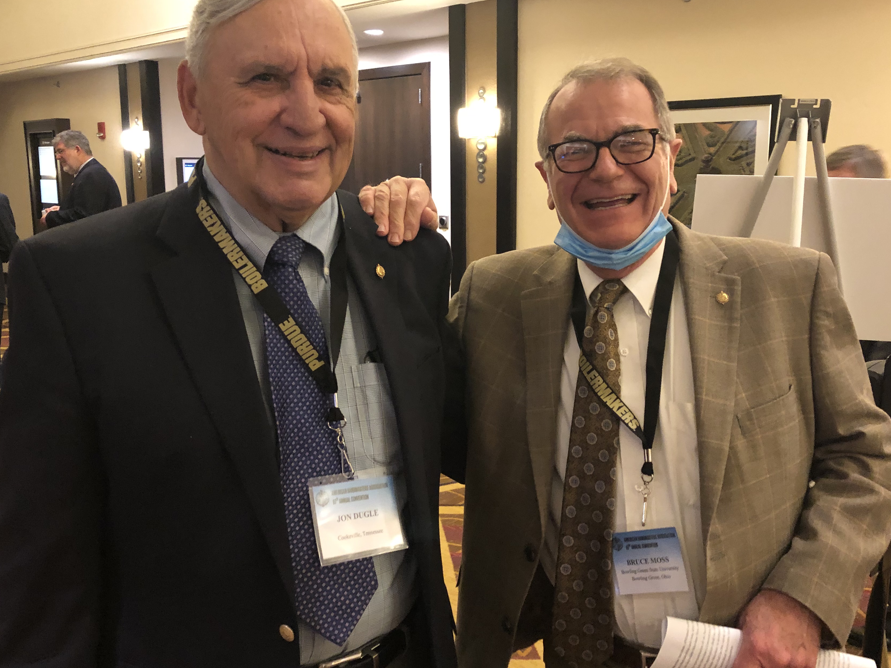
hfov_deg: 54.0
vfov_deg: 41.8
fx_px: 875
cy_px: 333
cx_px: 450
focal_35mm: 34
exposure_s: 1/6
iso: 100
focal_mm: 3.99
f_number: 1.8
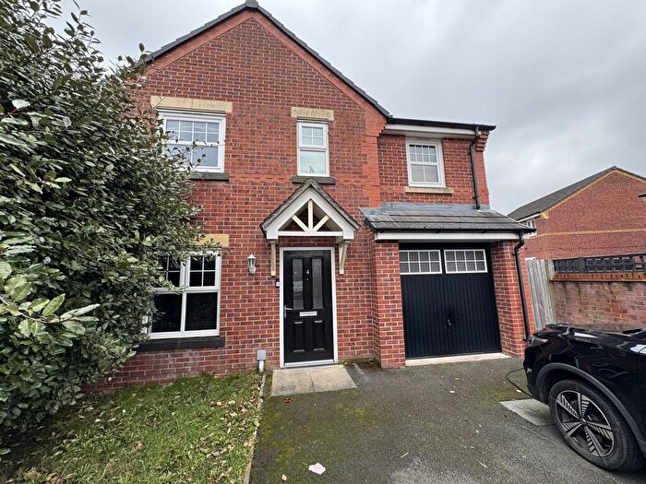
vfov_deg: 85.7
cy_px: 242
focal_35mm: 14
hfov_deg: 102.1
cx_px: 323
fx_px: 261
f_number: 2.2
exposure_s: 1/99
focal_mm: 2.22
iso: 64
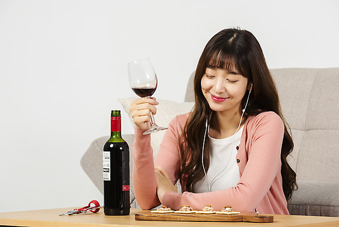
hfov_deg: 11.7
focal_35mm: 175
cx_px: 170
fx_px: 1649
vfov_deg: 7.9
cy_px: 114
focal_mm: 175
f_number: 11
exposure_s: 1/125
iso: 100
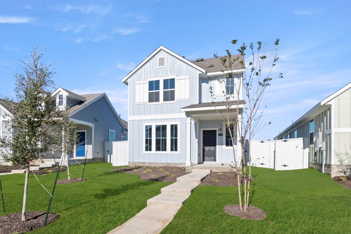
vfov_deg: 36.8
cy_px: 117
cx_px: 176
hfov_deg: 53.2
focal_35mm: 36
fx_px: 351
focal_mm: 24
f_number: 8
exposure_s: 1/800
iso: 400
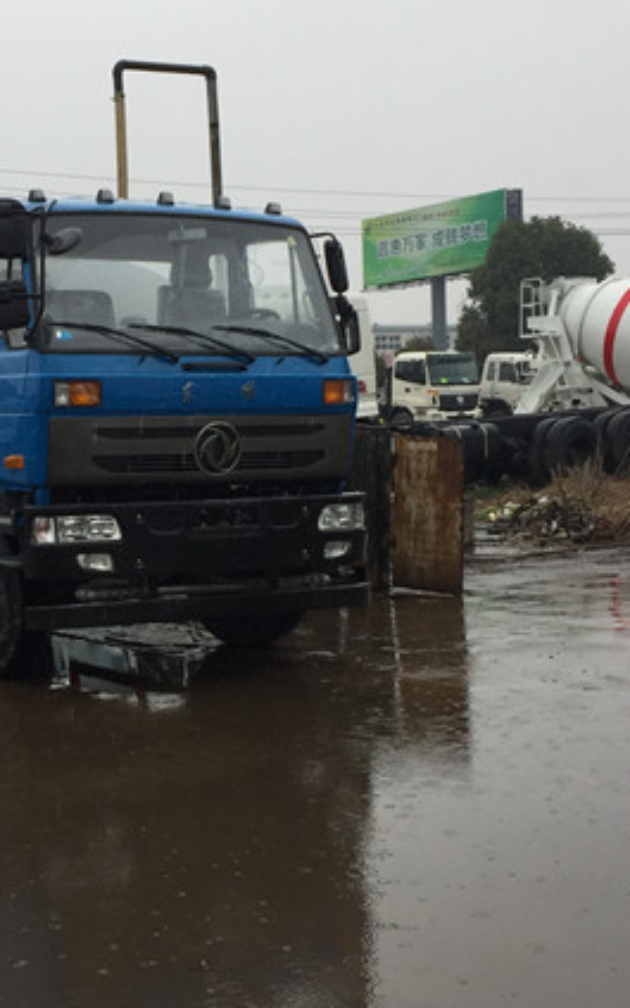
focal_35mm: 58
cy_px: 547
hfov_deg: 22.0
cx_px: 112
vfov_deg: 35.1
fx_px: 1593
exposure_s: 1/507
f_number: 2.2
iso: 32
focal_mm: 4.15
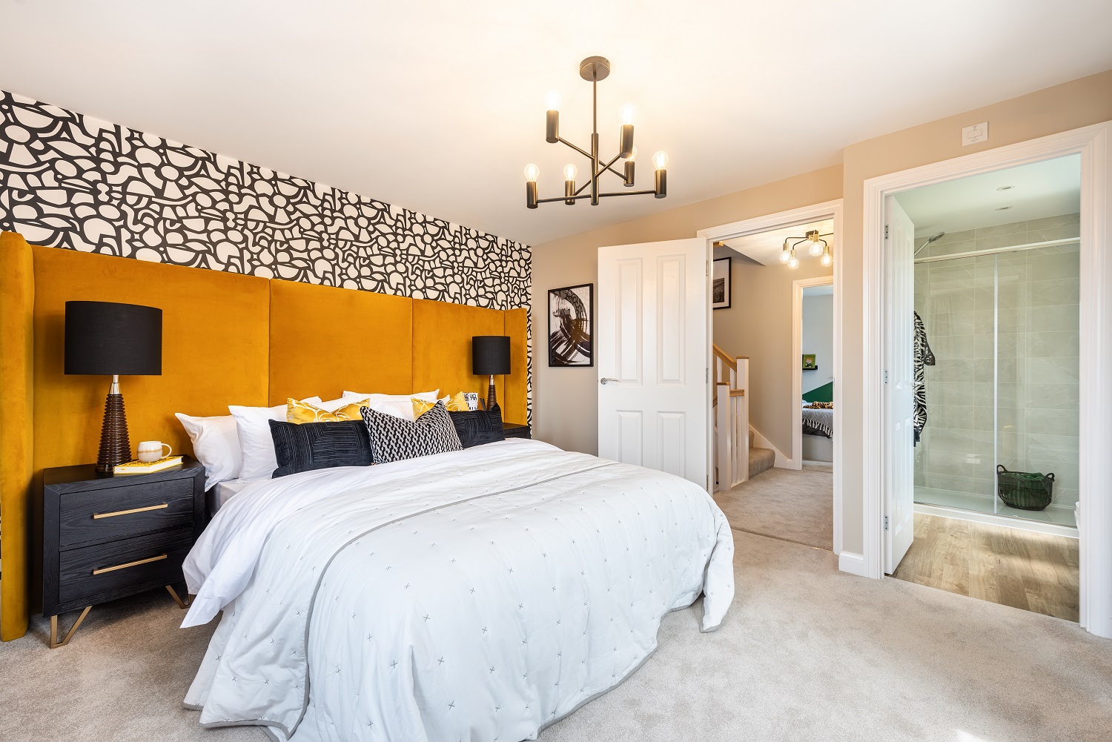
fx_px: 463
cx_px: 556
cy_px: 371
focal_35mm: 15
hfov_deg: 100.4
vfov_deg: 77.4
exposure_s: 1/160
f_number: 9
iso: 64
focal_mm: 15
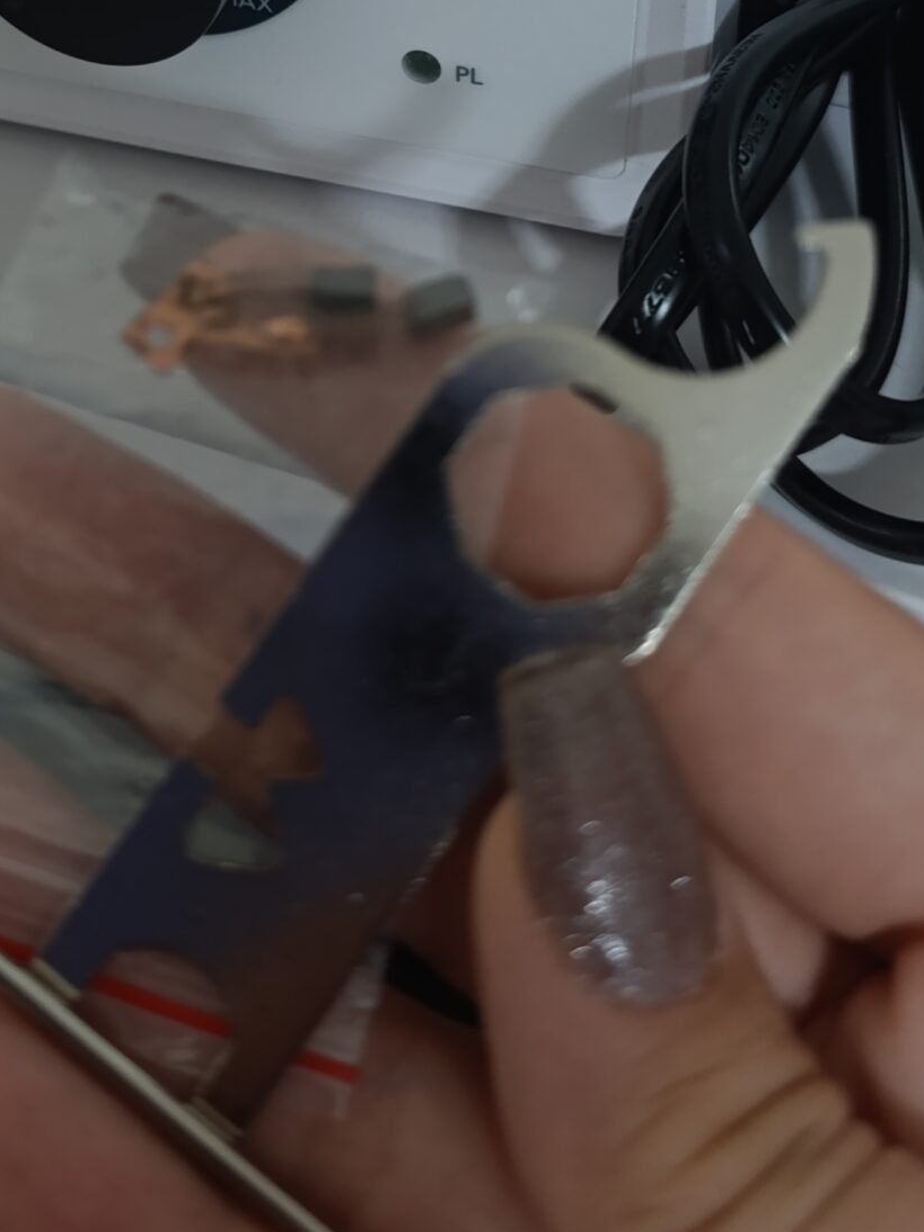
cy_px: 205
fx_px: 1922
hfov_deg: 26.8
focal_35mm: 54
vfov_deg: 34.2
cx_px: 283
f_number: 1.6
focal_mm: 6.14
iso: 640
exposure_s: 1/50
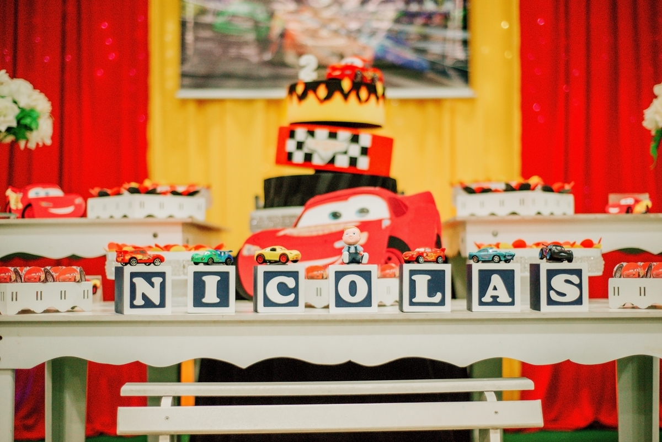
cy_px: 221
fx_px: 920
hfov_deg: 39.6
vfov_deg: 27.0
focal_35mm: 50
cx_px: 331
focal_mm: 50
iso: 1600
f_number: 1.8
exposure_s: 1/160
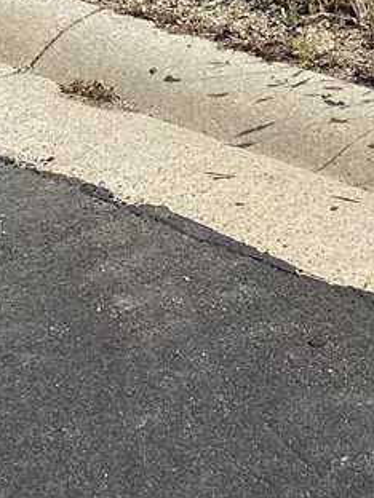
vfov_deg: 12.9
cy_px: -571
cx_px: 352
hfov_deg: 11.5
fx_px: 1844
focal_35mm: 128
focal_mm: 4.25
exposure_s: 1/2967
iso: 32
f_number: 1.8
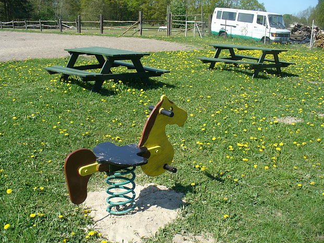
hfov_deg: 49.0
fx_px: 356
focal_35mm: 38
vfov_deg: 37.7
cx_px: 159
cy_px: 121
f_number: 5.6
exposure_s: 1/250
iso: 80
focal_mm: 6.1
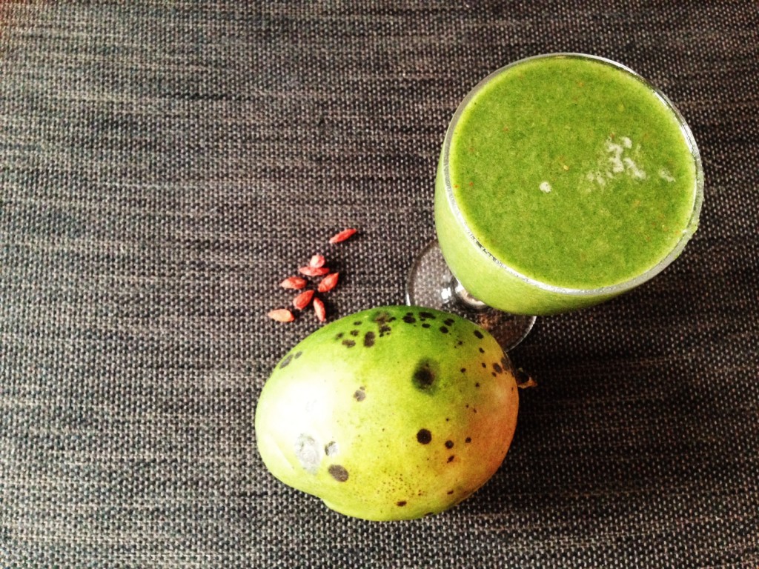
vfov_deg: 42.9
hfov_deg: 55.4
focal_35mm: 33
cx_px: 380
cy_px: 284
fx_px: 724
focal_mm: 4.12
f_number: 2.4
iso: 400
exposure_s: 1/20
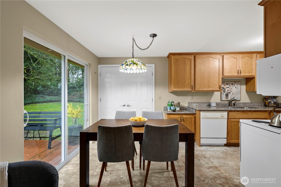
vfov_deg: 73.7
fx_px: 125
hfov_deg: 96.7
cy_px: 94
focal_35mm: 16
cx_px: 140
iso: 200
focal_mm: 16
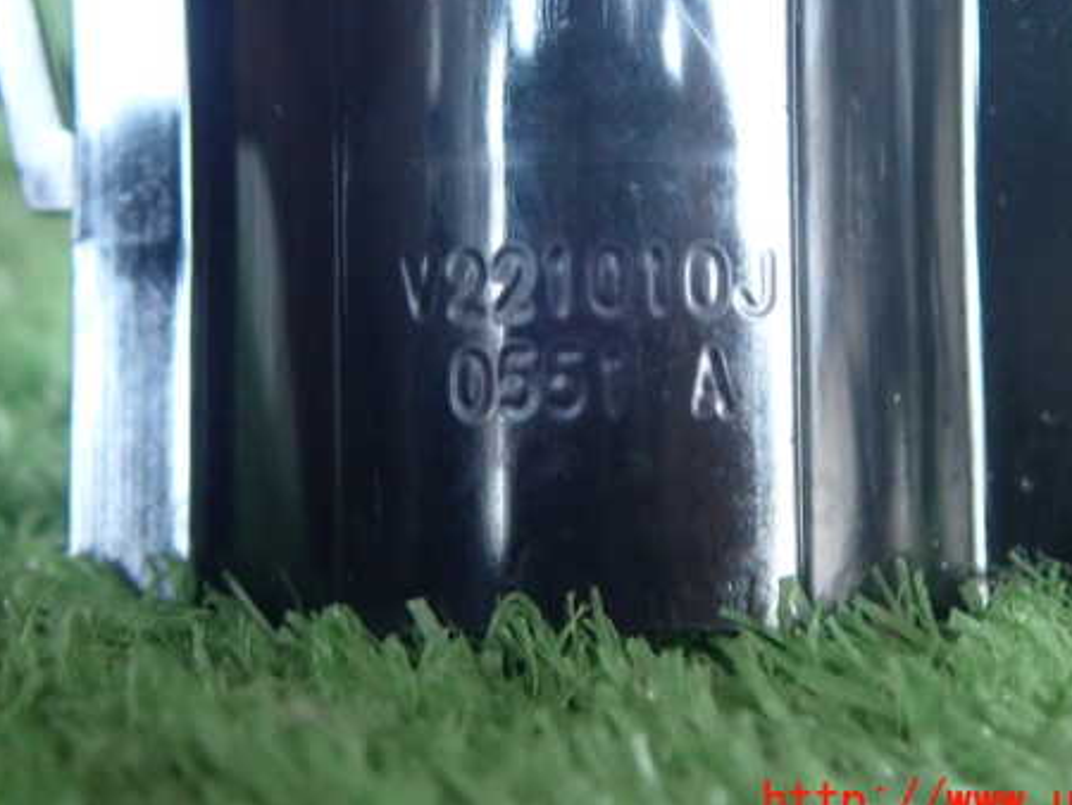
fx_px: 1239
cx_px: 586
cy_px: 298
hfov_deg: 46.7
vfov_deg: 35.8
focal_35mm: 40
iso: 1000
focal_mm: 5.4
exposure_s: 1/8
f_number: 4.9
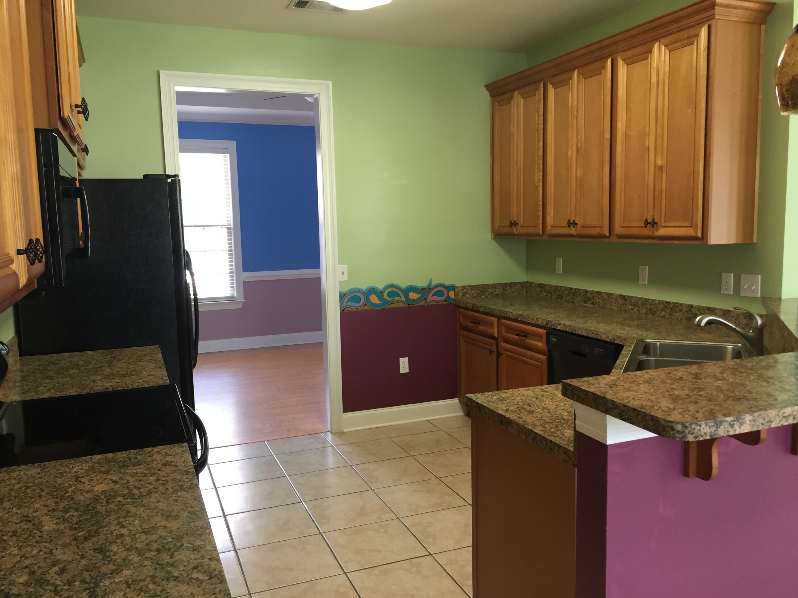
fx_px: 669
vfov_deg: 48.2
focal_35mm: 29
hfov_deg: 61.7
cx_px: 399
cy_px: 299
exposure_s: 1/30
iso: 80
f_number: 2.2
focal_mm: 4.15
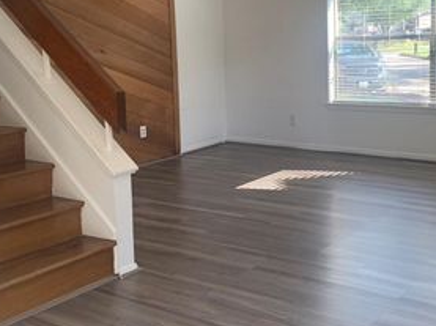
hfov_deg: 40.0
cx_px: 293
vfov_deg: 30.5
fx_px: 591
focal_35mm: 47
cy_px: 102
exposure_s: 1/121
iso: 50
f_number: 1.8
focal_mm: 4.25
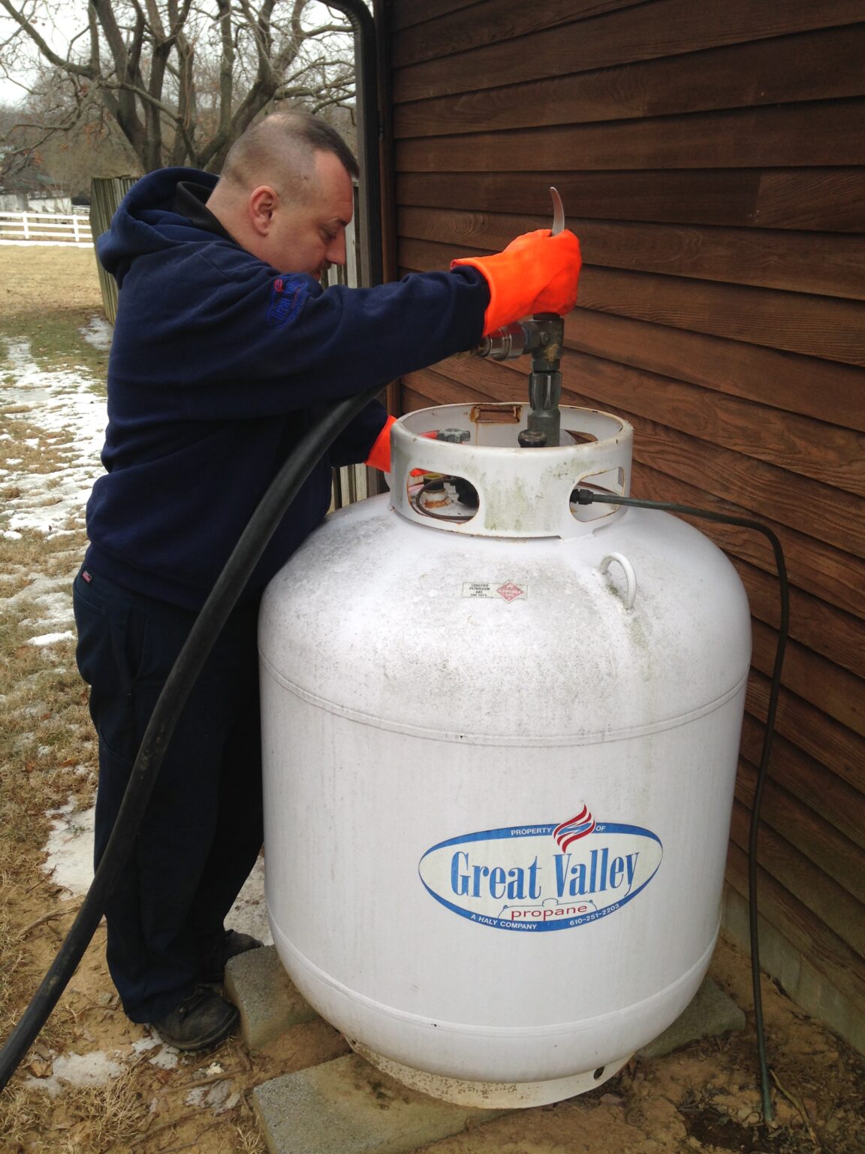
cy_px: 577
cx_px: 432
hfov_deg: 42.9
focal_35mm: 33
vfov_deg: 55.4
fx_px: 1099
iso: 50
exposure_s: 1/204
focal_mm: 4.12
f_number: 2.4
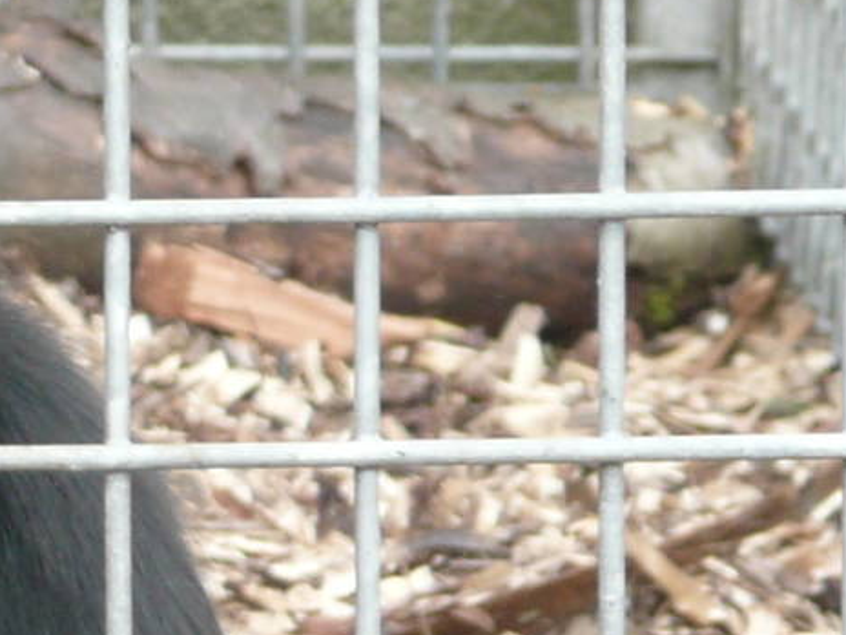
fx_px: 24928
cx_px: -500
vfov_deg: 1.5
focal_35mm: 1020
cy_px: 631
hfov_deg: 1.9
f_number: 4.8
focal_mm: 32.7
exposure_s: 1/40
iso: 100
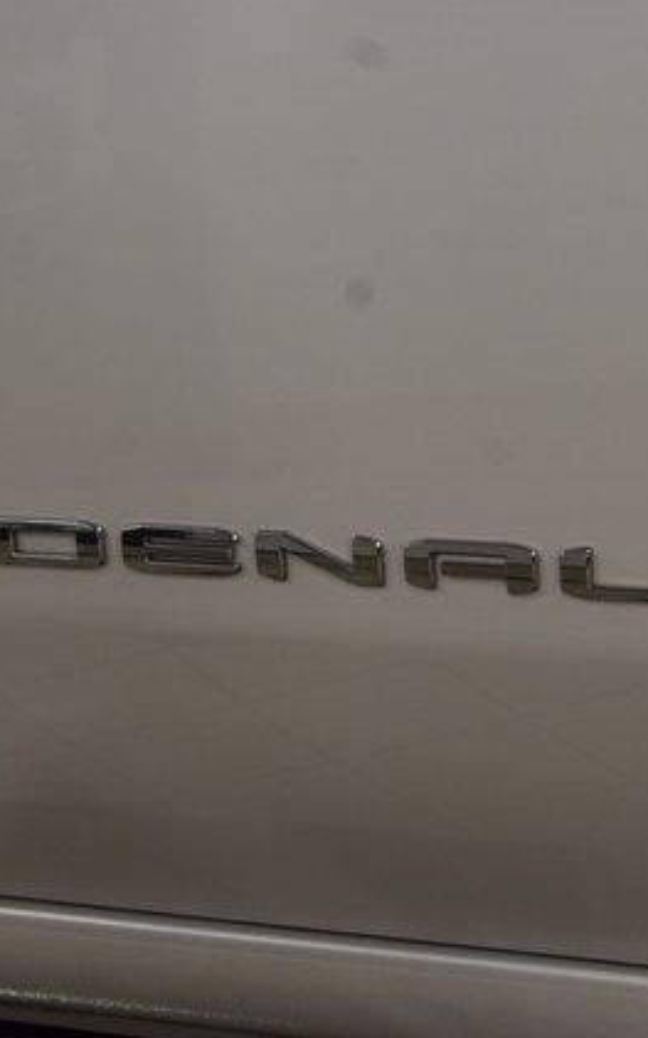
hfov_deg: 14.0
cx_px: 547
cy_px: 519
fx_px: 2629
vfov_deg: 22.3
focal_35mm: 93
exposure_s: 1/60
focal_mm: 40
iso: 1100
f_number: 8
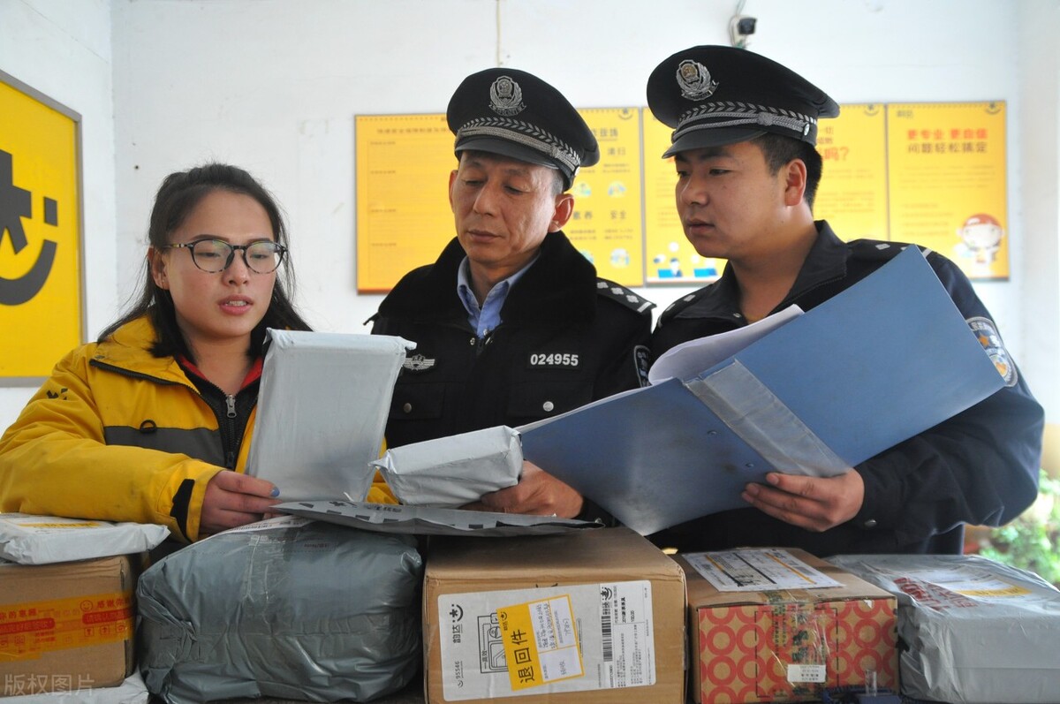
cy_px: 352
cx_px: 530
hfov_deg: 57.3
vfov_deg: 39.9
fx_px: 970
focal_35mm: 33
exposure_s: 1/60
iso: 800
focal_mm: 22
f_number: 4
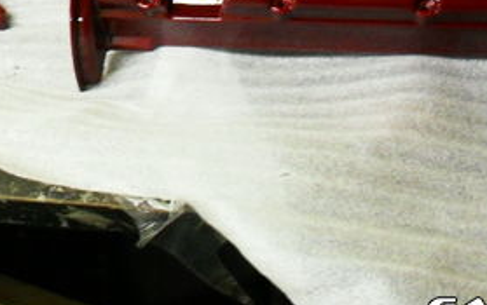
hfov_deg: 24.2
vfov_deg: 14.7
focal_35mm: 85
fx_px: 1129
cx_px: 168
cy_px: -94
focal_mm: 6.3
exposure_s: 1/15
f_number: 3.2
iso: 200
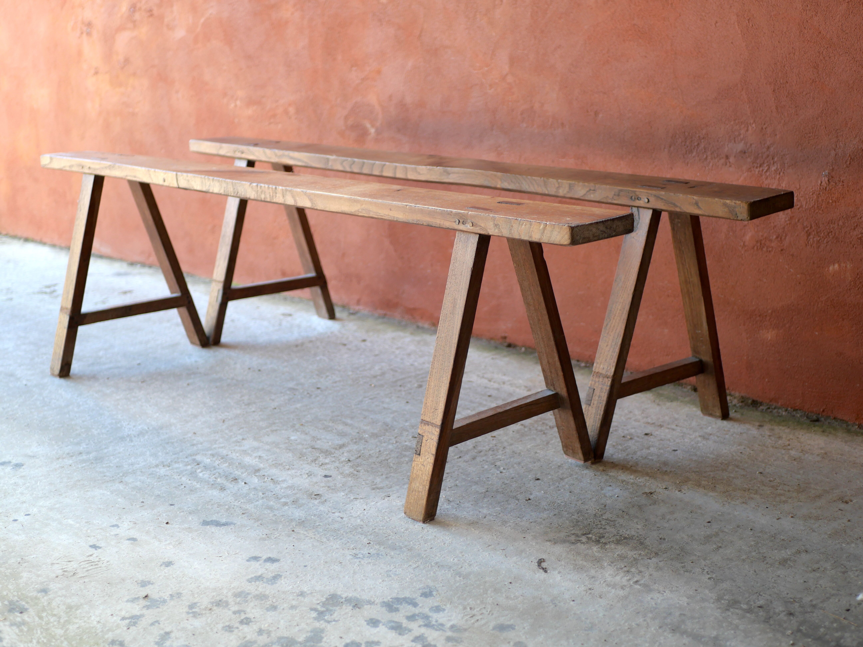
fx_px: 1247
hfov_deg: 38.2
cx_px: 432
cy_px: 324
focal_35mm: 50
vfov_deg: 29.1
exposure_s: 1/160
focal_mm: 25
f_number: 2
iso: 200
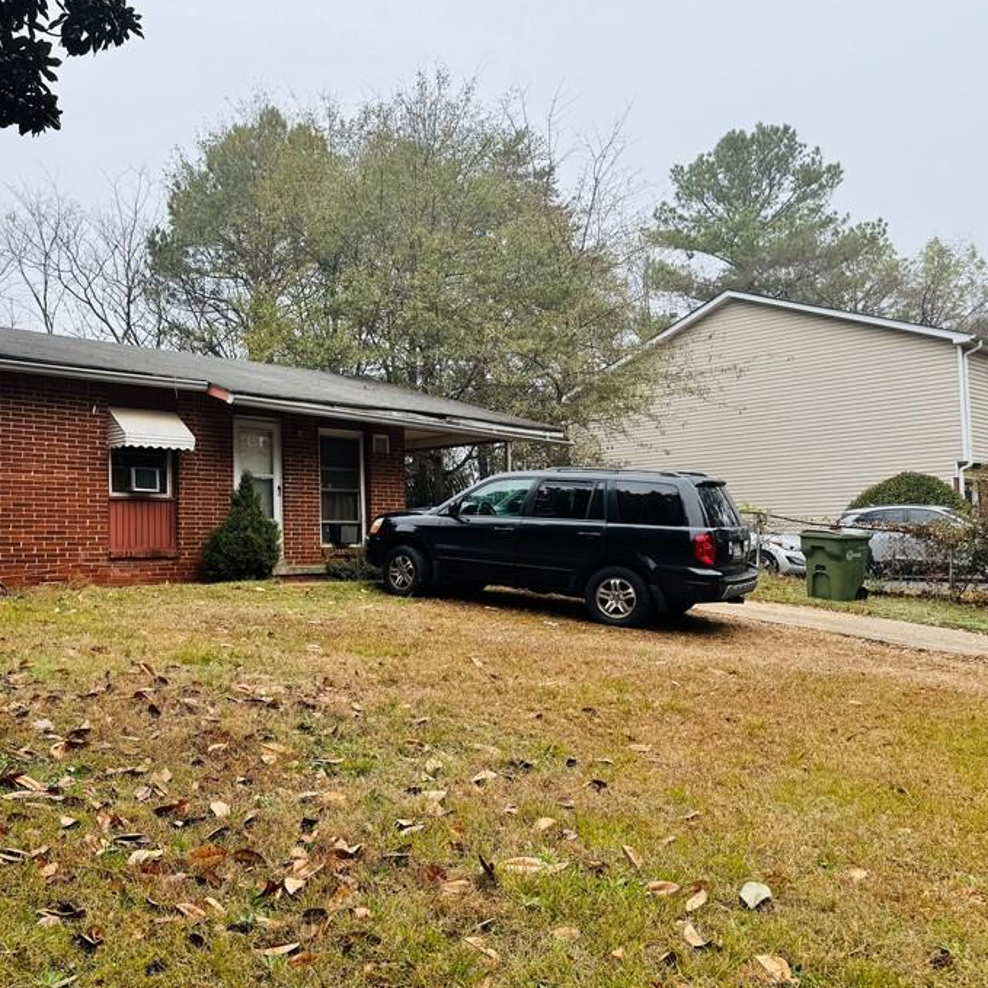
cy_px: 493
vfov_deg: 51.1
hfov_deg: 49.5
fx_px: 1033
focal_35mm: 32
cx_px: 274
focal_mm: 6.76
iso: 80
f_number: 1.78
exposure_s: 1/1395
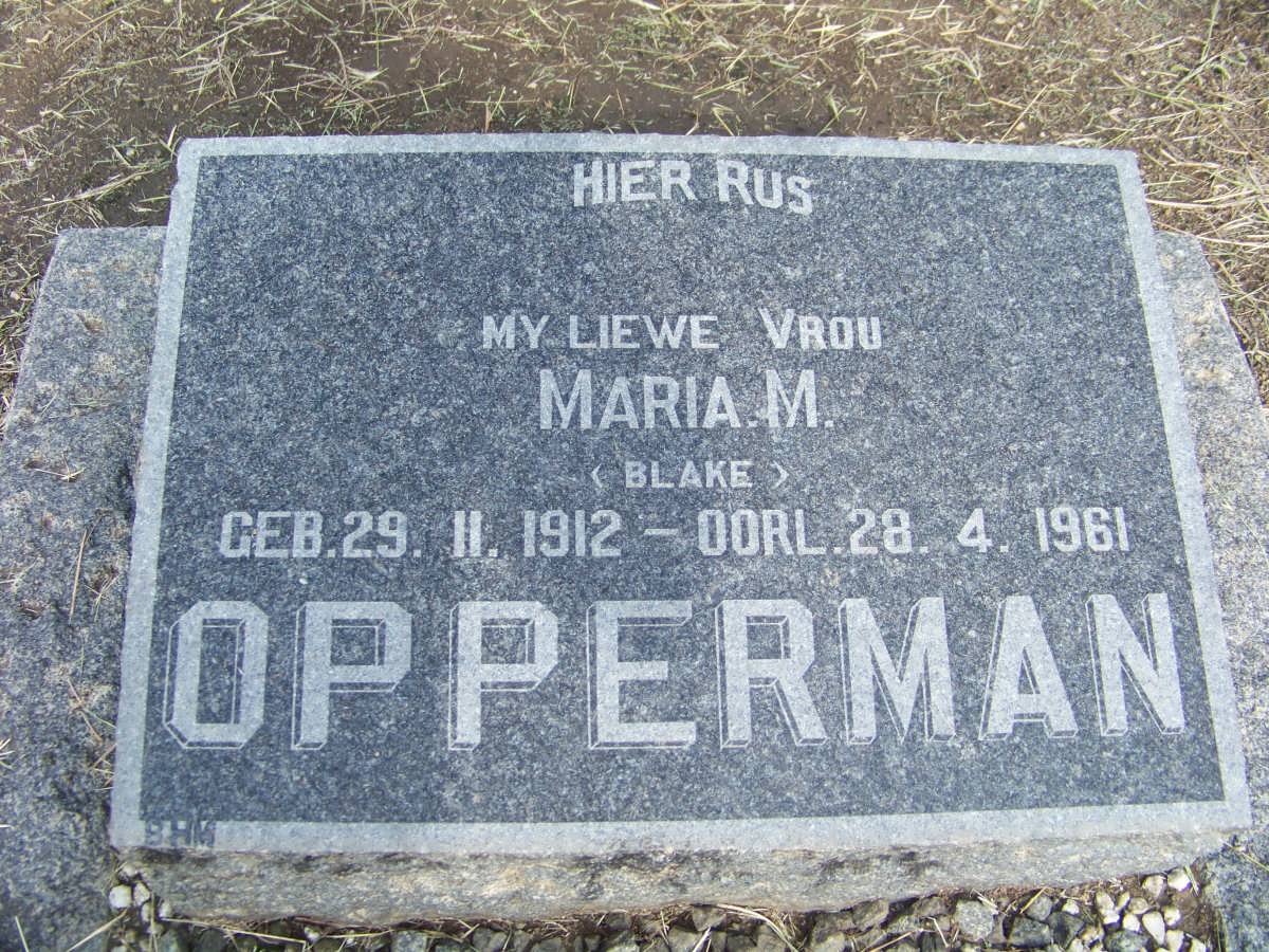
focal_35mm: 36
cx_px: 634
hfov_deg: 51.4
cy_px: 476
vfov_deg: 39.7
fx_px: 1320
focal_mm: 5.85
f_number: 2.8
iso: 64
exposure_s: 1/250
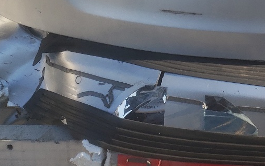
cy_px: -42
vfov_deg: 14.5
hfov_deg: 23.7
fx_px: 628
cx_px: 181
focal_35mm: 87
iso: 50
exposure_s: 1/1111
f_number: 1.5
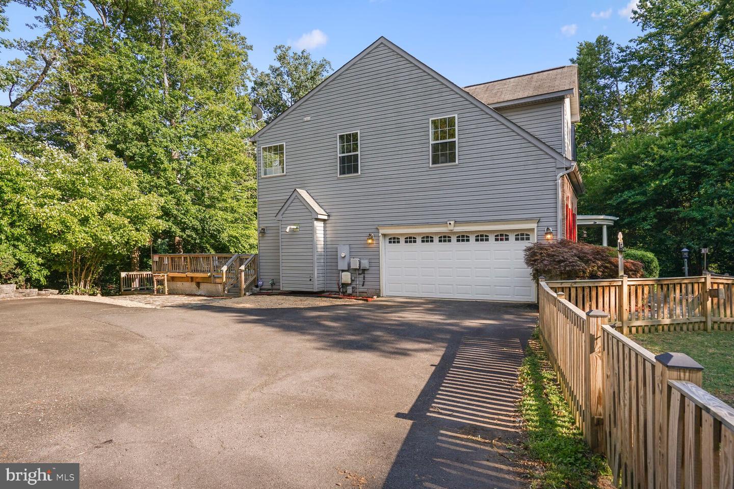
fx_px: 428
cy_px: 244
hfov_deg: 81.2
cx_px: 367
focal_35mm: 21
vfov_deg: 59.5
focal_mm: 21
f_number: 9
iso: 400
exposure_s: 1/320
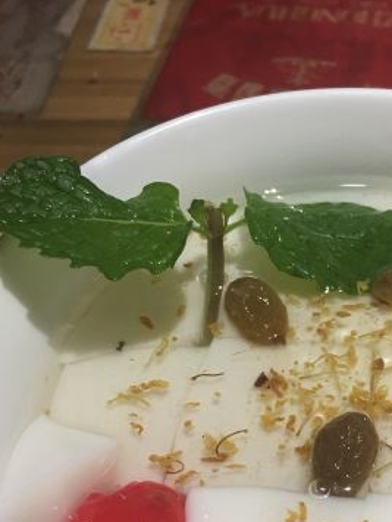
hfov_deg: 24.8
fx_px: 861
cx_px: 360
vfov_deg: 33.3
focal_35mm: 57
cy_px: 374
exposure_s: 1/17
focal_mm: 4.15
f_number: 2.2
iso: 40
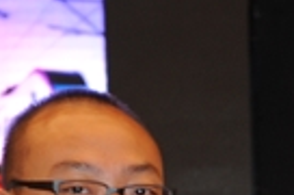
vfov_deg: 4.7
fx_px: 2306
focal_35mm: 283
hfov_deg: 7.2
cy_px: 422
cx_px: 430
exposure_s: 1/60
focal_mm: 48
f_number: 3.5
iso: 1000
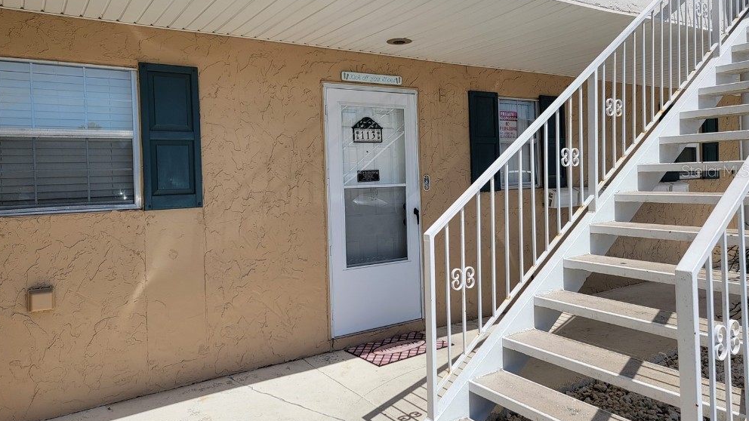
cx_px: 366
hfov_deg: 69.9
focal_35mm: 27
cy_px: 171
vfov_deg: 42.7
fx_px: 536
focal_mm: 6.7
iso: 16
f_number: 1.8
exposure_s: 1/1659
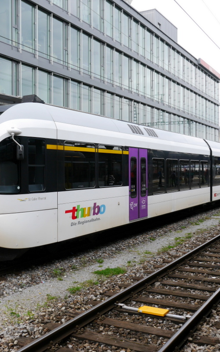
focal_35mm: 46
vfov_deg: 43.5
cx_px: 75
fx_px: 441
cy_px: 175
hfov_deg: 27.8
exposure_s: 1/250
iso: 160
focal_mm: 16
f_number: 6.3
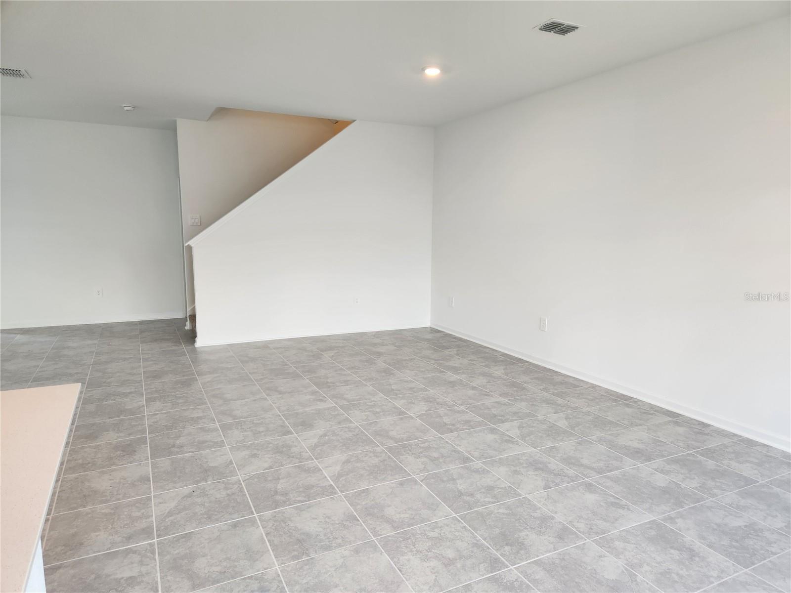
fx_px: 526
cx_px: 396
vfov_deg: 58.9
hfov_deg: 73.9
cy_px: 296
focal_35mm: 23
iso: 100
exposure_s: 1/120
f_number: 1.8
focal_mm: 5.4
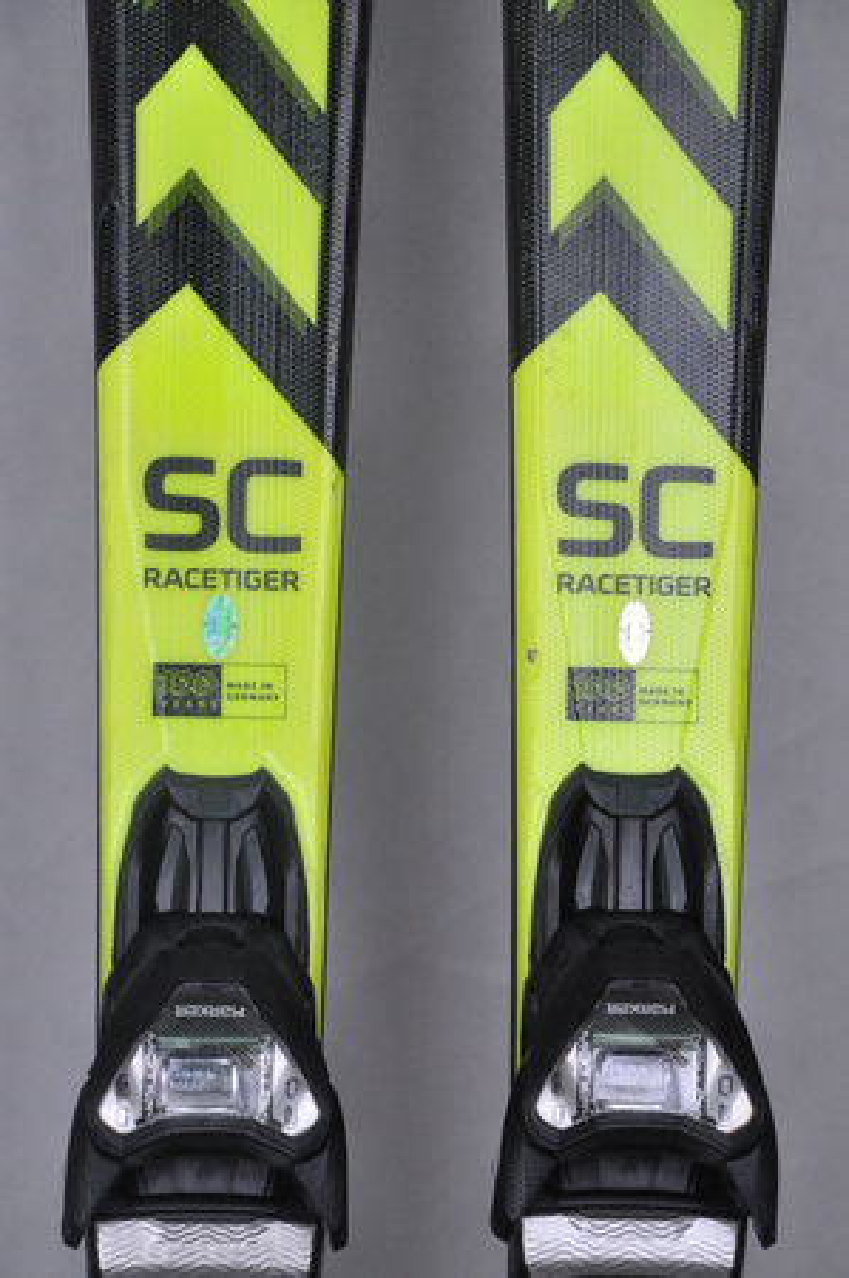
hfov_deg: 8.7
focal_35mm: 158
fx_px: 5584
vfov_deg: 13.1
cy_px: 639
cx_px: 424
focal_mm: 105
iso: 3200
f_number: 9.5
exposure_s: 1/125
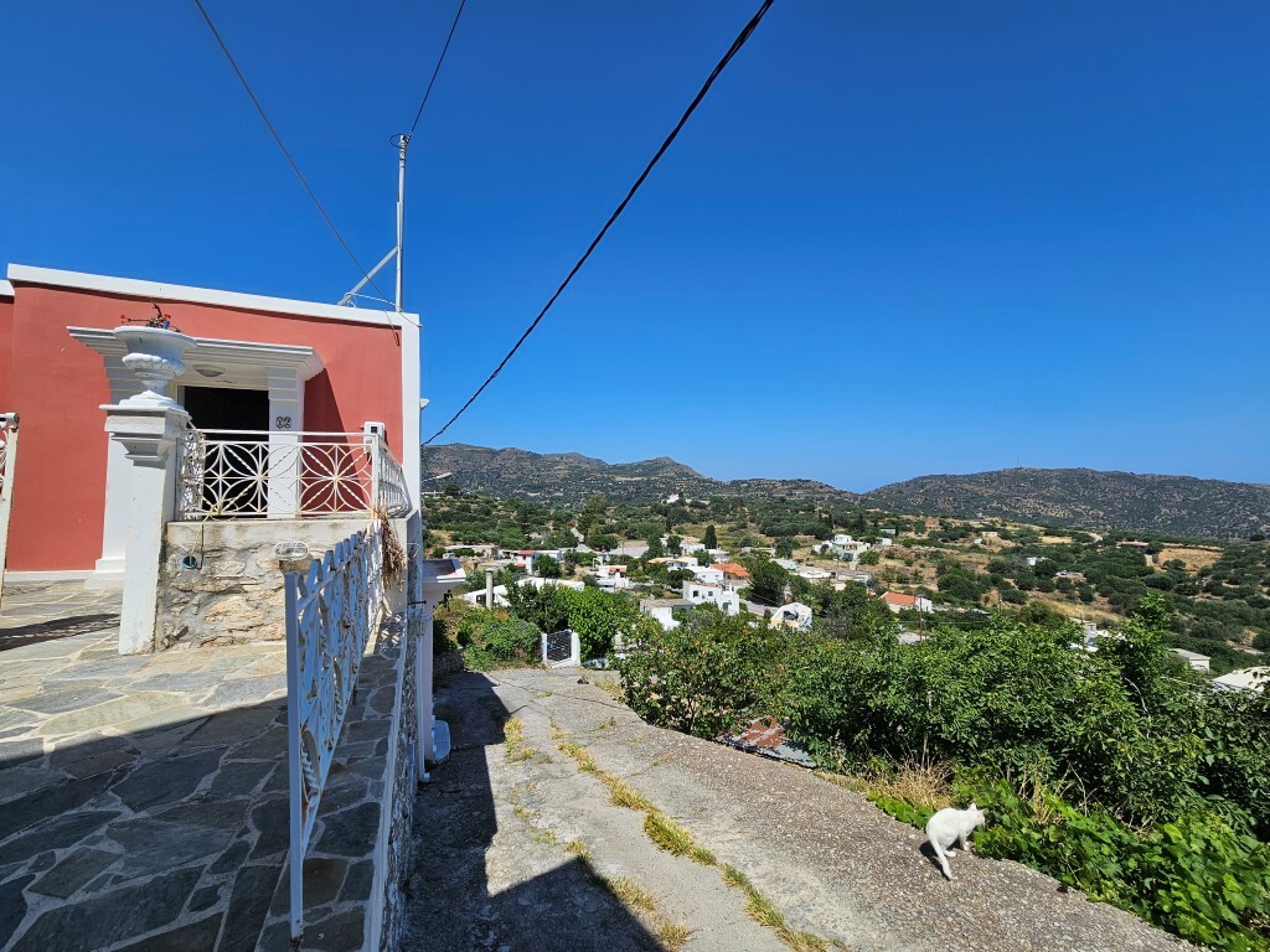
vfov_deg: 89.9
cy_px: 476
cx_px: 635
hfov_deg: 106.2
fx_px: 477
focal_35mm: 13
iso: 50
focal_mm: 2.2
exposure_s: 1/3203
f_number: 2.2
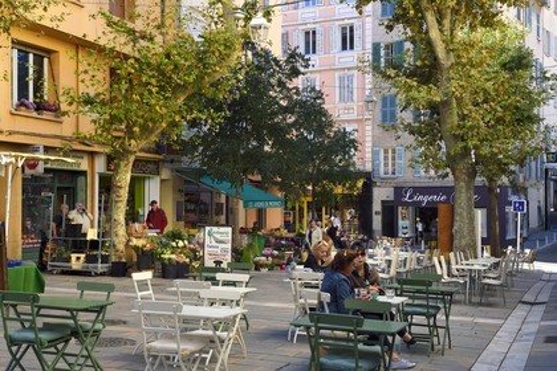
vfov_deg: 26.0
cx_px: 278
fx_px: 804
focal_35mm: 52
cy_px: 186
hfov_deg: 38.2
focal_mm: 52
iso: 200
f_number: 7.1
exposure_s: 1/160
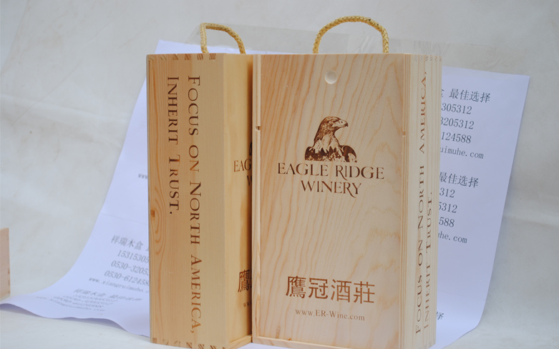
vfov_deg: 18.5
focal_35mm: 71
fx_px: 1074
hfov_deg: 29.2
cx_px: 286
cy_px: 190
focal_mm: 45
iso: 100
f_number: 5.3
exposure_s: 1/100
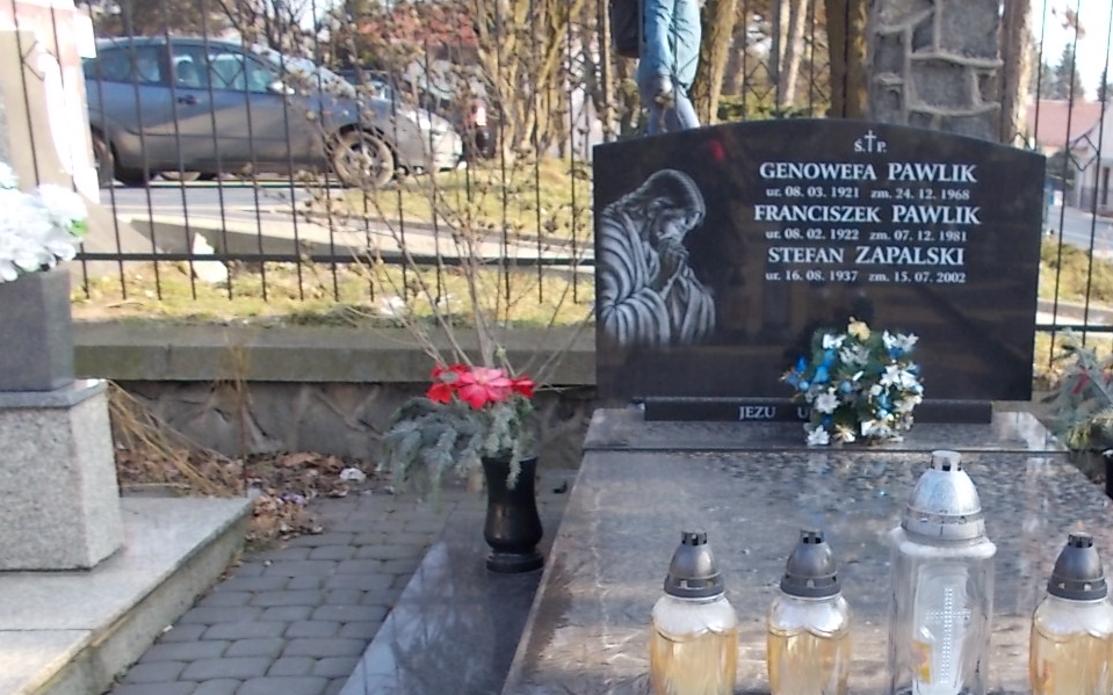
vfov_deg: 27.5
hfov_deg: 42.3
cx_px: 816
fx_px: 1395
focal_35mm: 46
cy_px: 540
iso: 80
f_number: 3.2
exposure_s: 1/125
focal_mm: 4.6
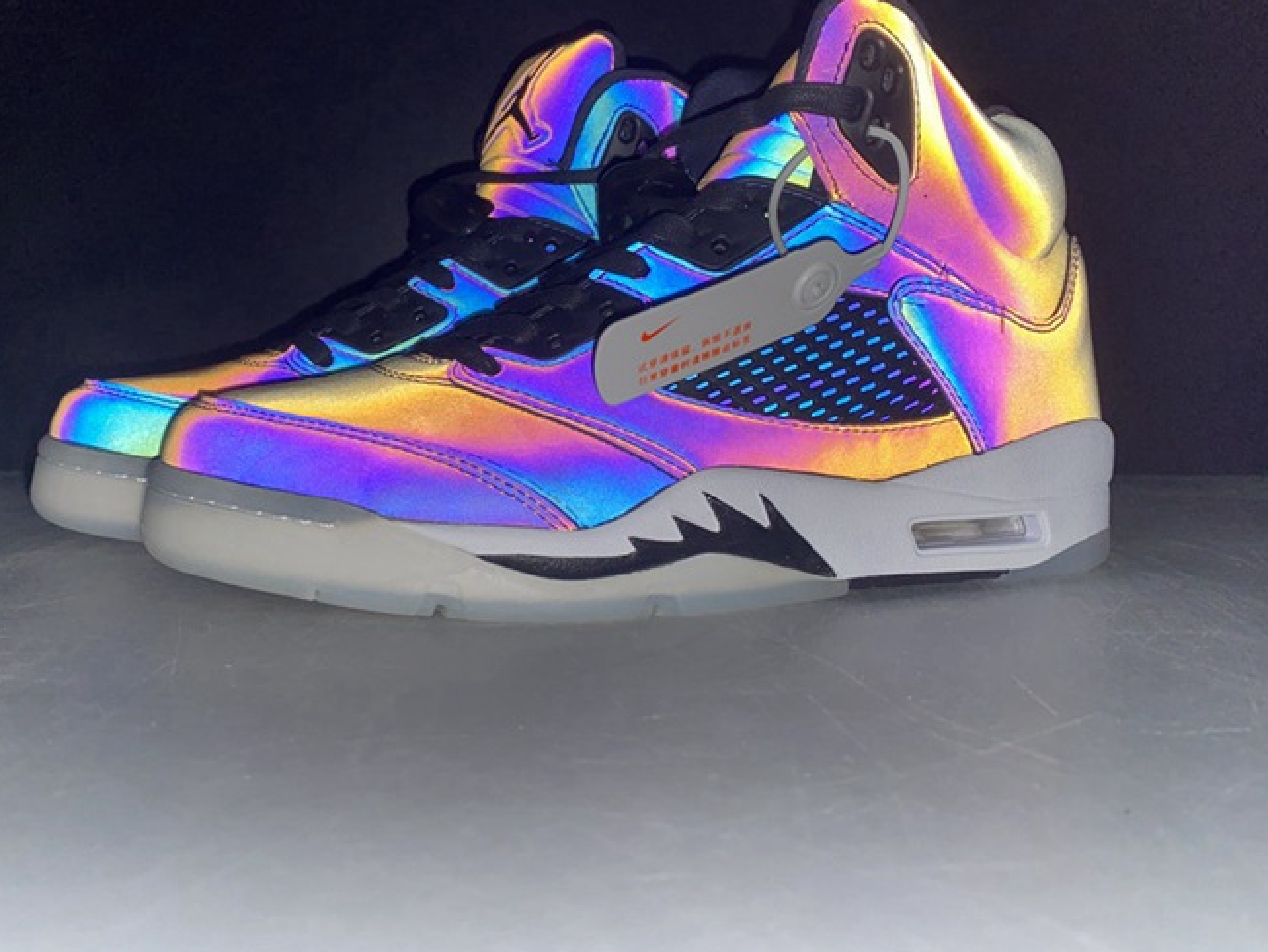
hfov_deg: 56.6
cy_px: 380
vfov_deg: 44.0
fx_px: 1173
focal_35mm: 32
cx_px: 552
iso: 32
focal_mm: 4.25
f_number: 1.8
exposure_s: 1/52
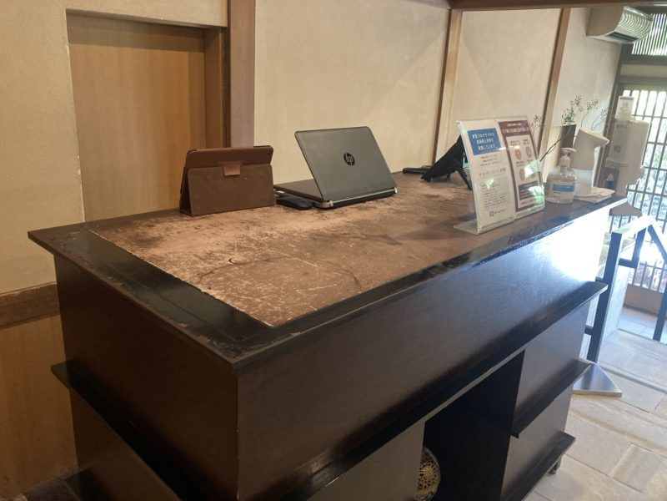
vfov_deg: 49.7
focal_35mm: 28
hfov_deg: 63.4
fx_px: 540
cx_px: 334
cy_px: 250
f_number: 1.8
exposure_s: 1/30
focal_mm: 3.99
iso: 400
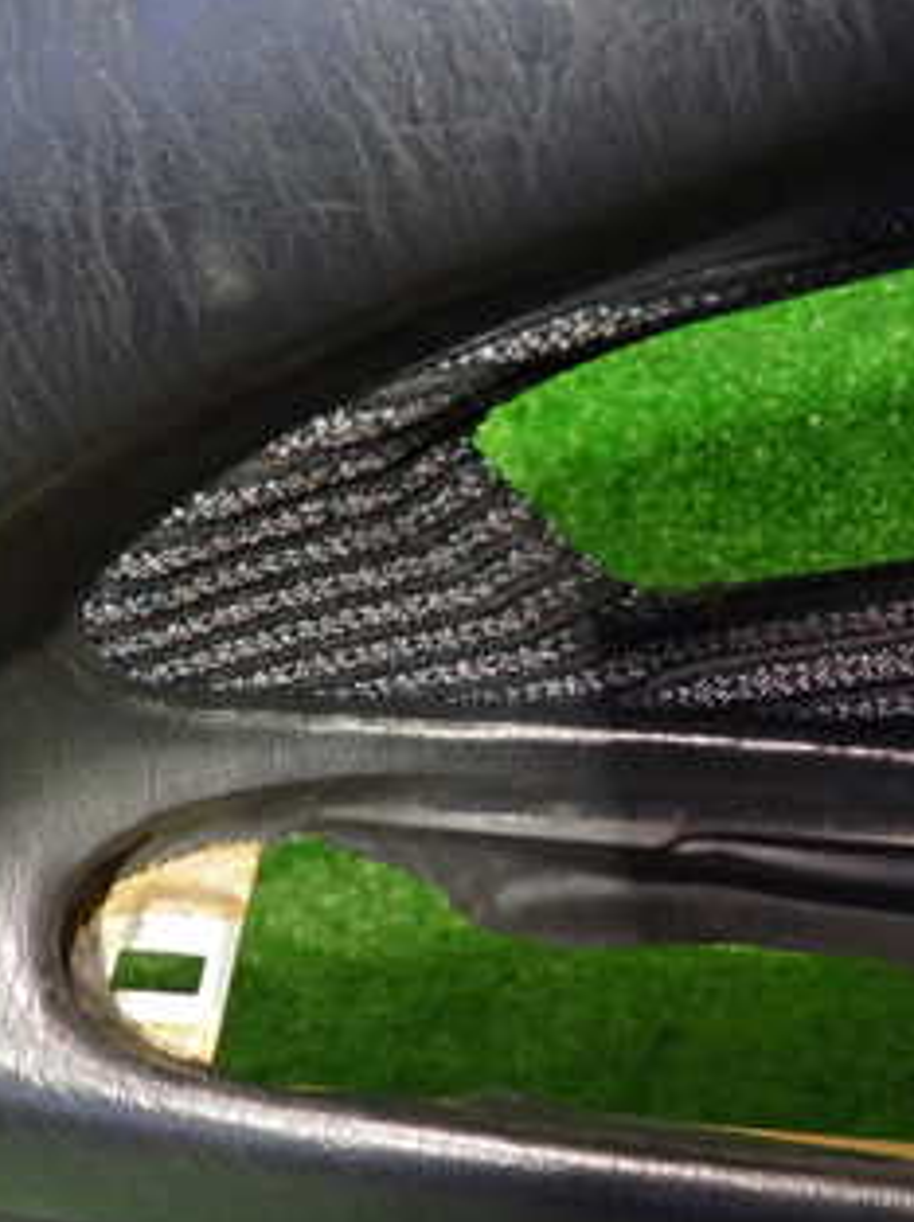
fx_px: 1693
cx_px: 871
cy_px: 648
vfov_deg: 39.7
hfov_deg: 28.7
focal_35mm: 48
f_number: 2
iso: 800
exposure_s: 1/25
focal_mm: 4.5
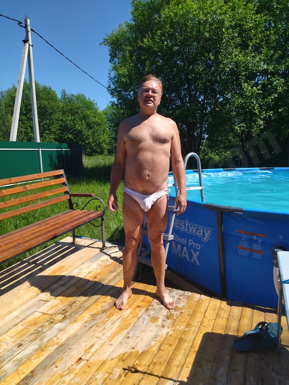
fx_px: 301
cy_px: 192
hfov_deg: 51.4
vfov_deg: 65.3
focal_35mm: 27
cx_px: 144
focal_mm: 4.74
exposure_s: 1/2088
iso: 99
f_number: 1.79
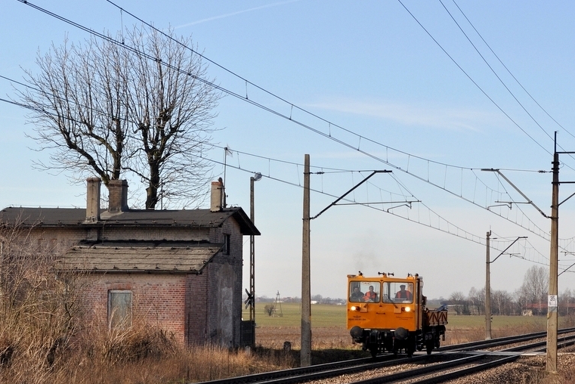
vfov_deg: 13.0
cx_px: 316
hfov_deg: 19.4
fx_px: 1678
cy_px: 218
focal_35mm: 105
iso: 200
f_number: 9
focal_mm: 52
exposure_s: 1/320
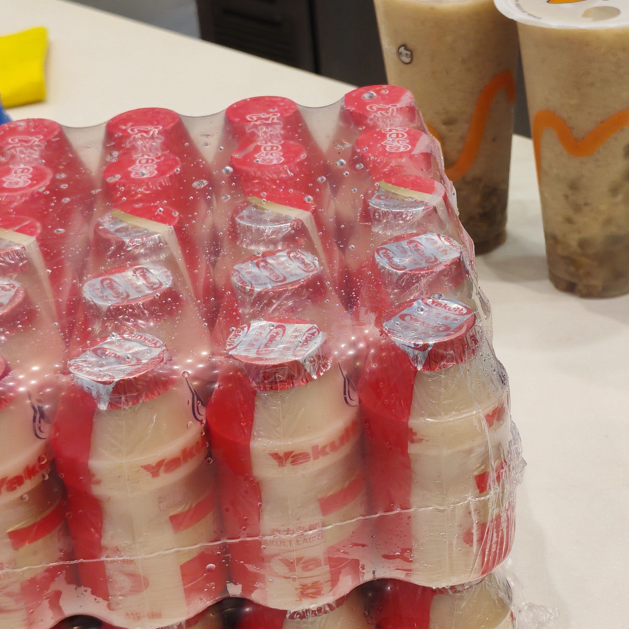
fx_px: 1583
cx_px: 452
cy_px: 307
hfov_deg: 22.3
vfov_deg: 22.5
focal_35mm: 77
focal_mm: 5.52
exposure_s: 1/100
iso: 250
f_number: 1.95
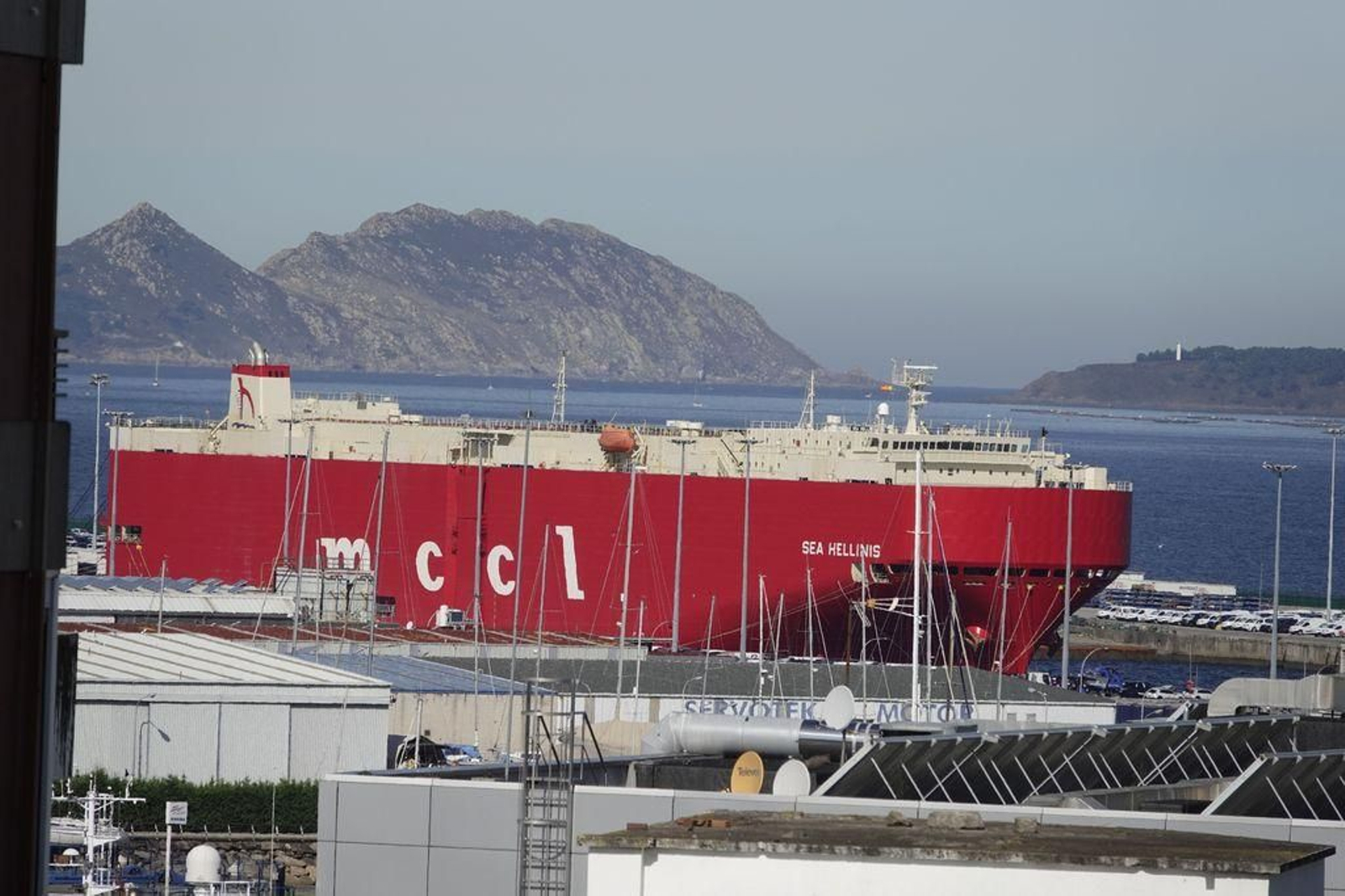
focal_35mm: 351
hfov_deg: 5.9
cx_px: 672
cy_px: 448
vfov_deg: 3.9
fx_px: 13114
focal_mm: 128.59
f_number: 5
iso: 100
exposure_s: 1/1000
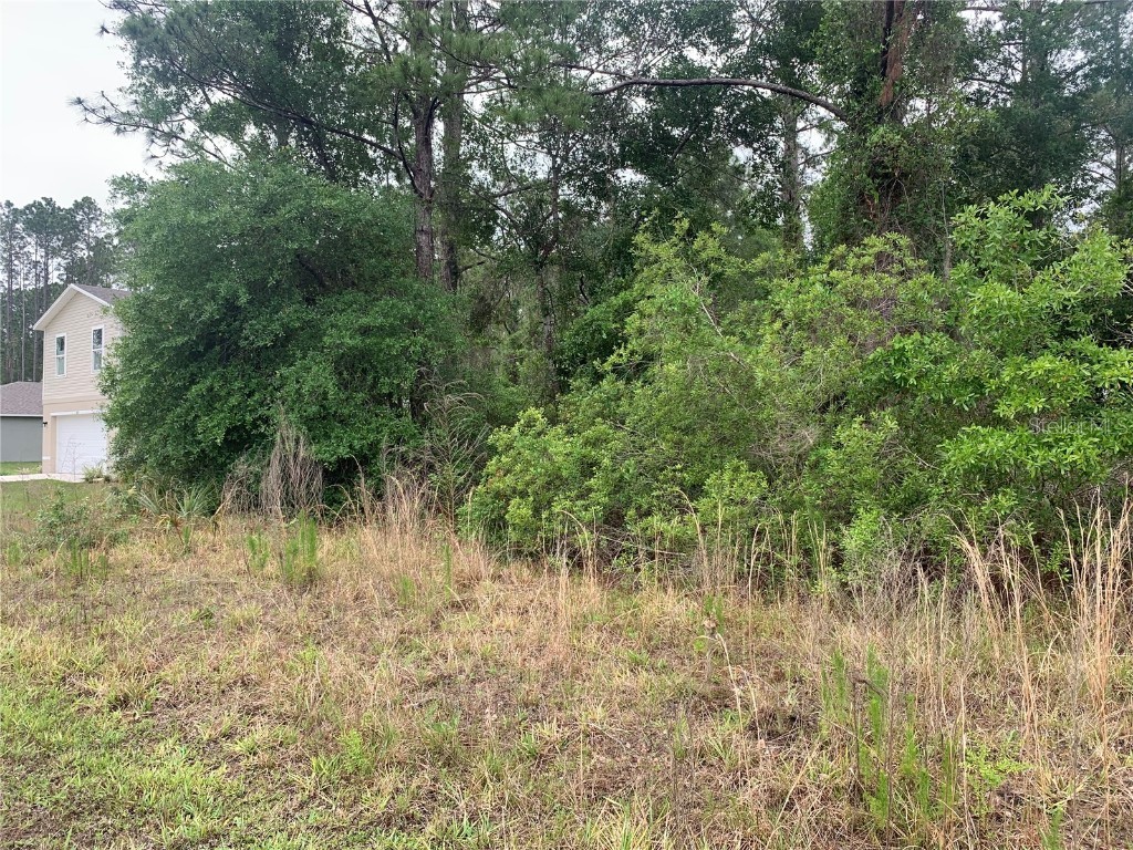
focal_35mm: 26
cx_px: 566
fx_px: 851
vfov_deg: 53.1
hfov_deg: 67.3
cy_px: 425
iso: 25
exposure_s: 1/302
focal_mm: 4.25
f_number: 1.8
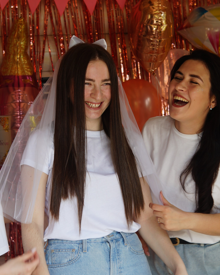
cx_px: 79
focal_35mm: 76
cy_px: 122
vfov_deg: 25.0
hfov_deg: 20.1
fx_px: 619
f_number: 2.5
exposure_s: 1/125
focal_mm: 30
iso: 100
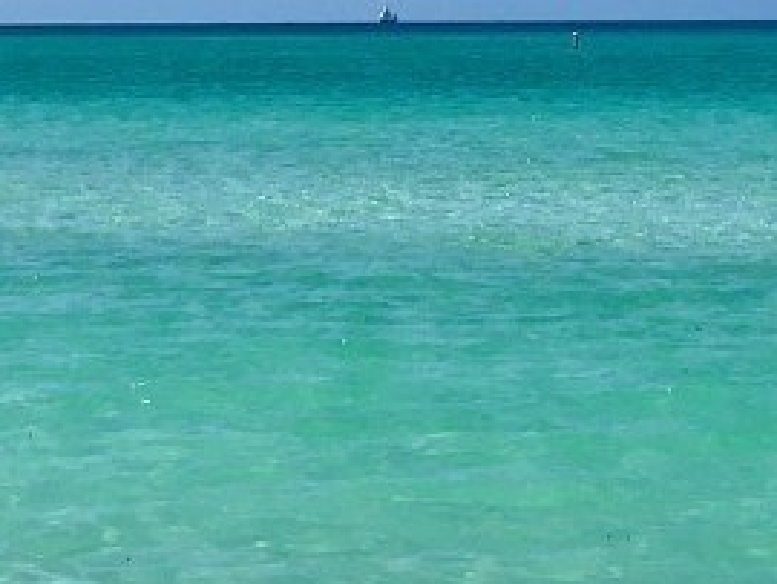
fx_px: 2381
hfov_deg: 18.5
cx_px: 504
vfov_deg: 13.8
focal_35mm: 106
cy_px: 43
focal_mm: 3.99
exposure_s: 1/4808
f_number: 1.8
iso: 20
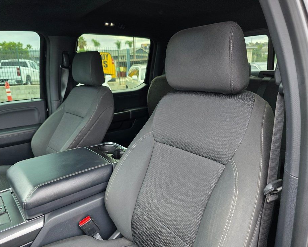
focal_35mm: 25
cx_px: 140
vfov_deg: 56.8
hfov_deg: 68.0
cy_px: 129
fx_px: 228
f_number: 1.7
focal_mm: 6.3
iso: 100
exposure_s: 1/180
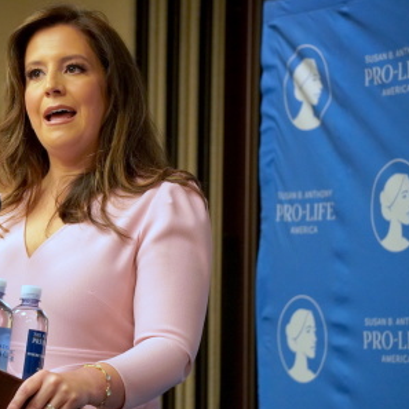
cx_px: 121
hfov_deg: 8.8
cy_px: 205
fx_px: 2655
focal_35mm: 199
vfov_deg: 8.8
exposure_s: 1/160
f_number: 5.6
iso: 3200
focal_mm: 103
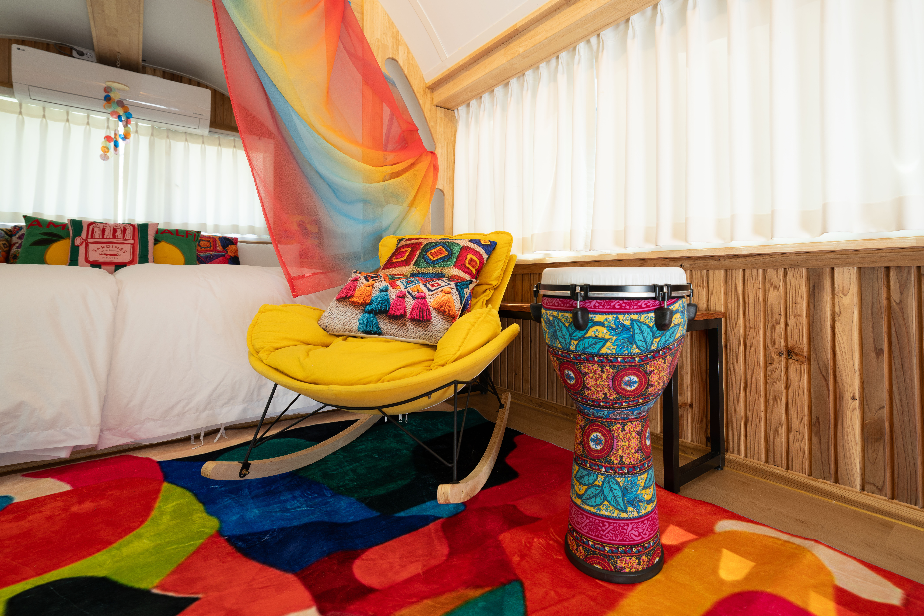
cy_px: 308
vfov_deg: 70.4
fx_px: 436
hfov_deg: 93.3
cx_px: 462
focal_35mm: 17
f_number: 5
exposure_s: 1/13
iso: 100
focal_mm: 17
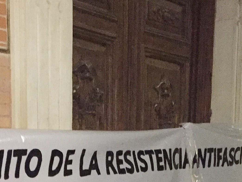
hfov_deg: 21.2
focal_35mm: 91
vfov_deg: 15.3
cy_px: 254
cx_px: 40
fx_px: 636
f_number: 2.2
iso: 640
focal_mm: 4.15
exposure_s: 1/17
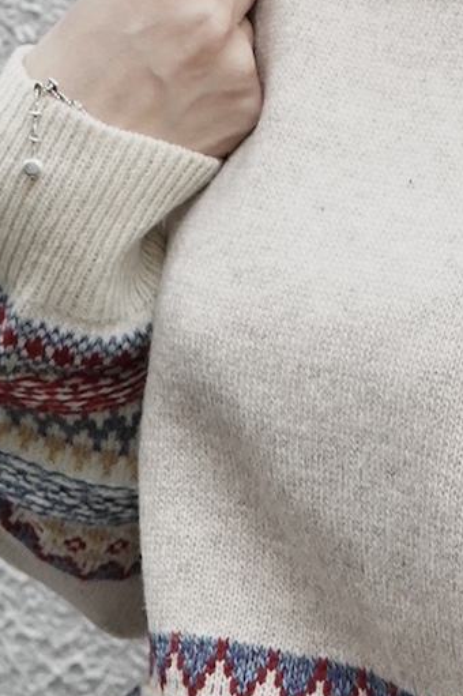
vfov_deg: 19.7
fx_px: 1990
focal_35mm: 103
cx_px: 616
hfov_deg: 12.8
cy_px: 513
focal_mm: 35
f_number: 5.6
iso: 3200
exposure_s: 1/400
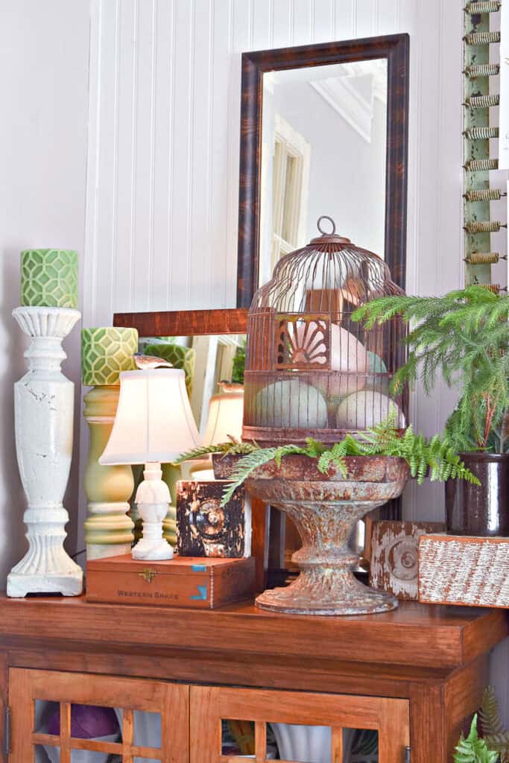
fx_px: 1336
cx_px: 254
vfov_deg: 31.9
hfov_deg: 21.6
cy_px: 382
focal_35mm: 63
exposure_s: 1/80
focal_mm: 42
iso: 400
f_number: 5
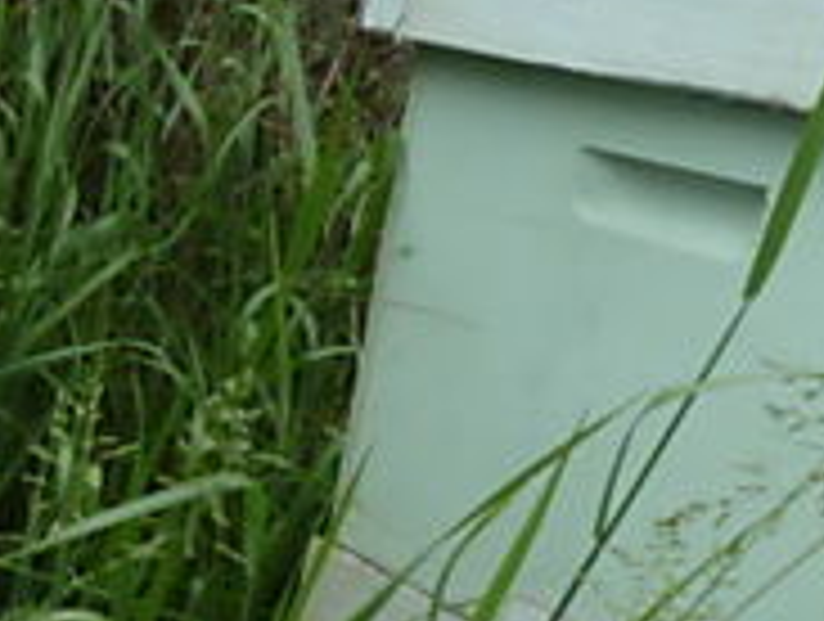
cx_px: -941
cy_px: 788
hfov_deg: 14.3
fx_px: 2600
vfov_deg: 13.2
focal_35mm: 109
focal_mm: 4.1
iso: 80
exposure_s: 1/160
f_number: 4
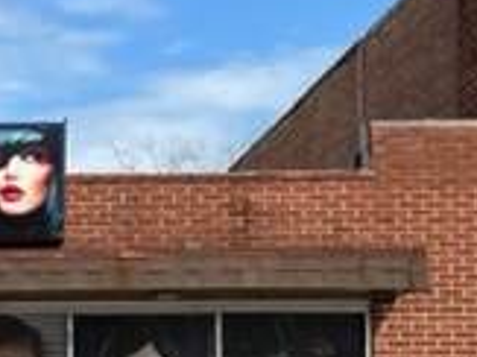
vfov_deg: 14.2
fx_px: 1405
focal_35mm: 102
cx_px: -146
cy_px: 375
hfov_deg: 18.0
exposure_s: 1/4831
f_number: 1.5
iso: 50
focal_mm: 5.7
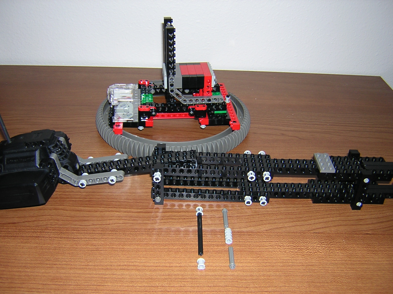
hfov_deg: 51.4
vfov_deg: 39.7
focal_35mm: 36
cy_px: 147
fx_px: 409
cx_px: 196
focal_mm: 4.7
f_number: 2.6
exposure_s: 1/60.1
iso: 100
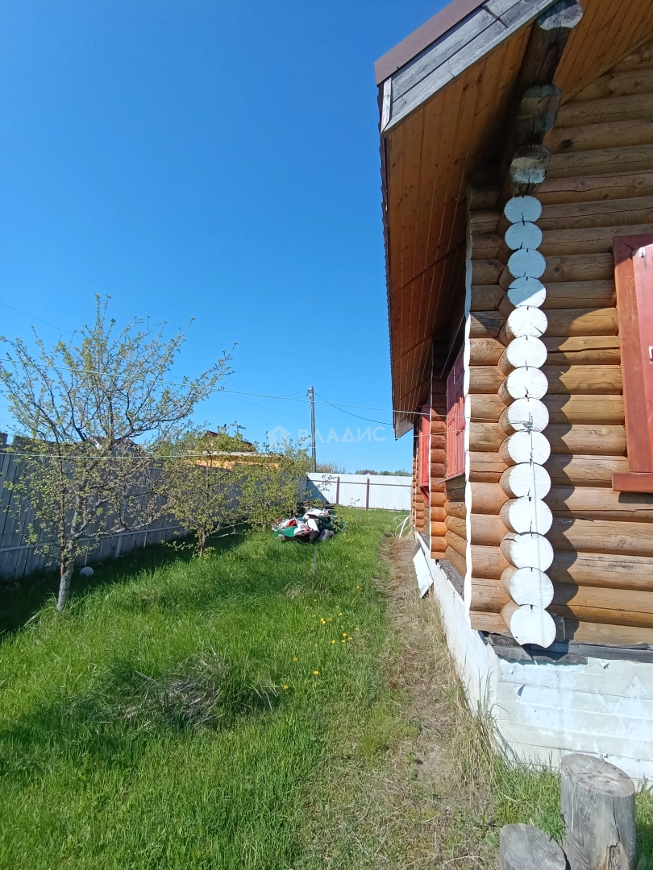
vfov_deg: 94.5
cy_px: 435
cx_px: 326
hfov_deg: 78.1
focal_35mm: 16
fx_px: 402
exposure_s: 1/617
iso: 50
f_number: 2.2
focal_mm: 1.65
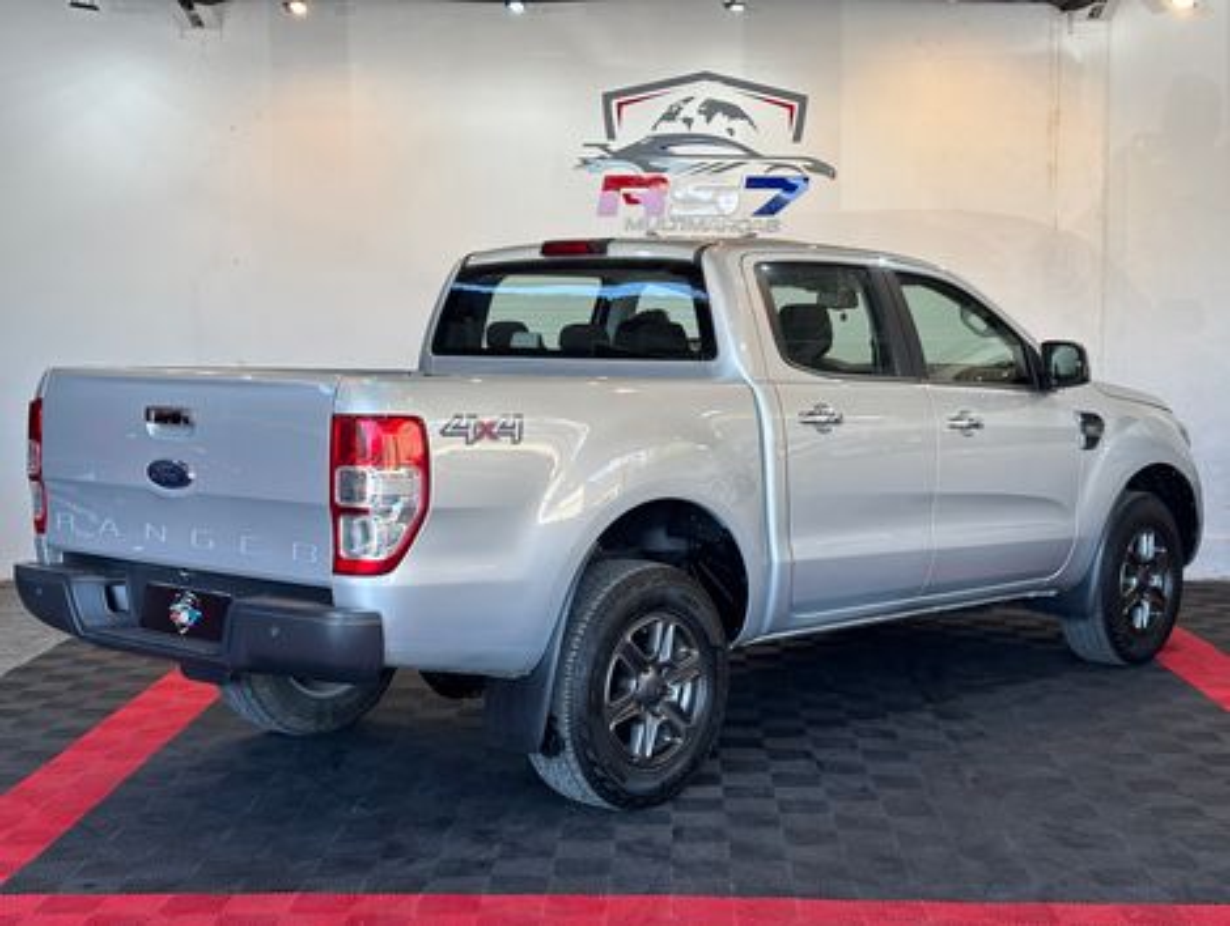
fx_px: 1851
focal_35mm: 52
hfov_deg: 36.8
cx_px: 615
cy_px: 463
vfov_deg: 28.1
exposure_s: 1/145
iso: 32
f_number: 1.6
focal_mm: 5.96
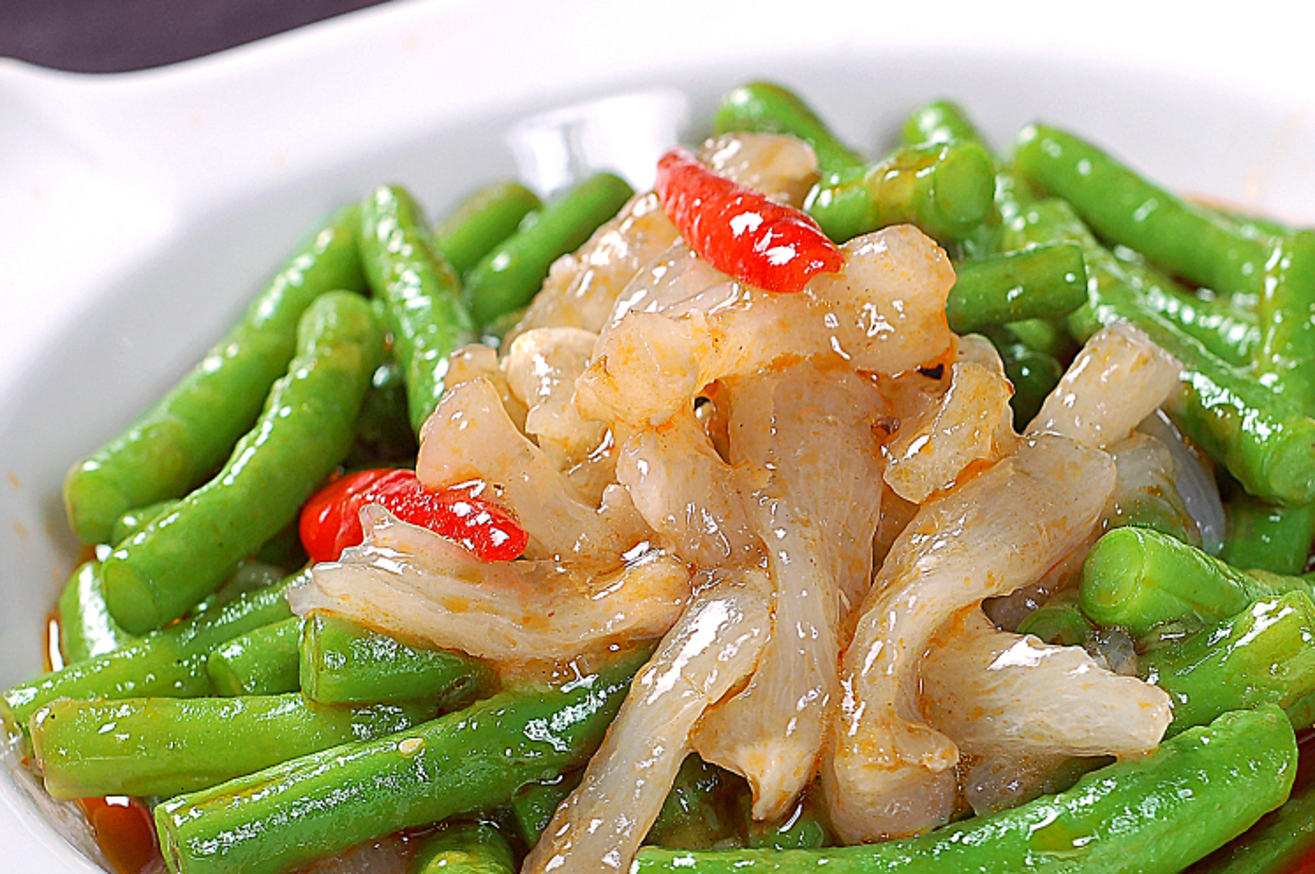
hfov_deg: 19.8
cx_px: 797
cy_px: 473
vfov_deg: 13.3
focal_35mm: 103
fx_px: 3759
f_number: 5.6
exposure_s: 1/320
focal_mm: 50
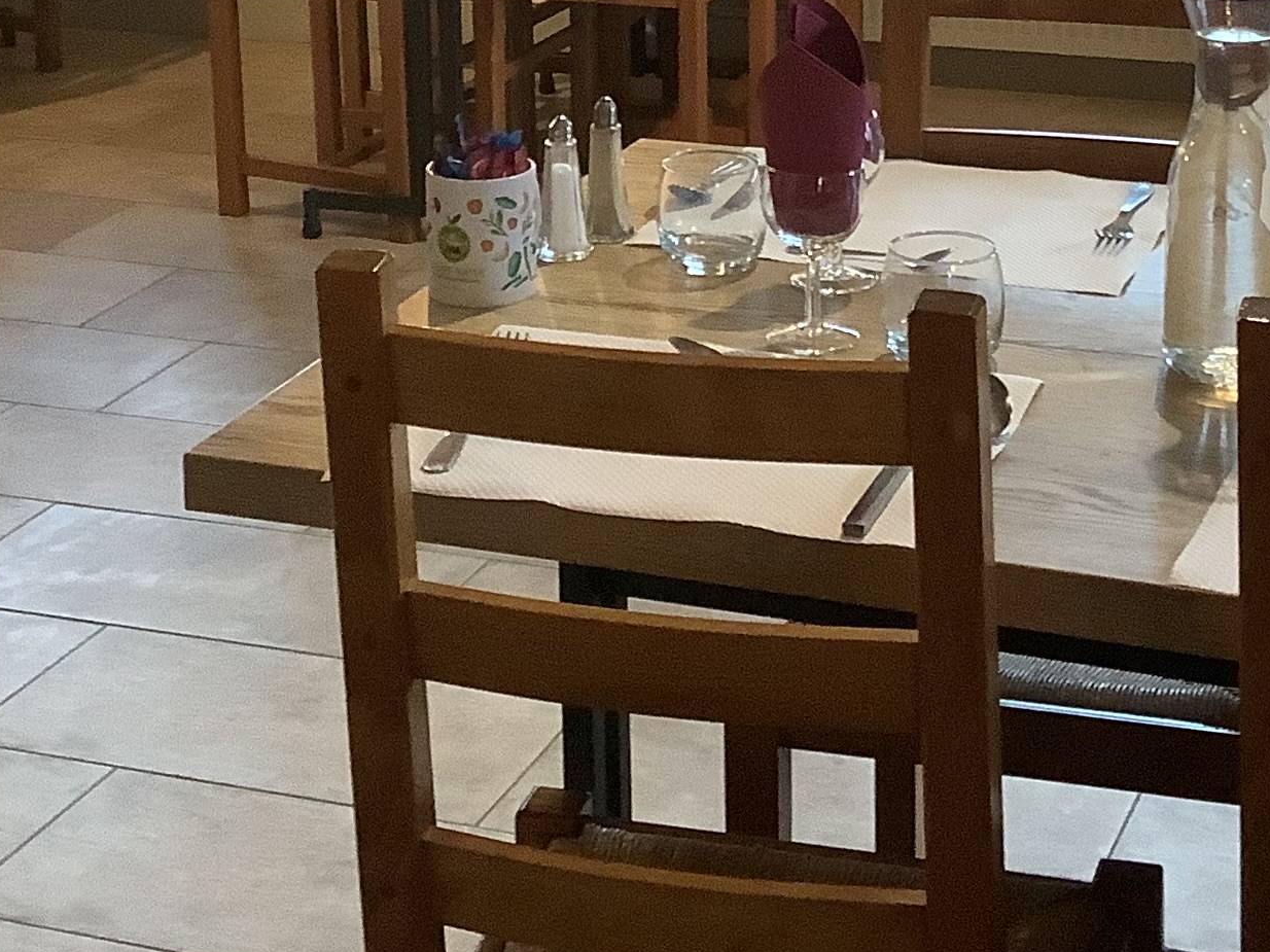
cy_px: -231
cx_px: 697
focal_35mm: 82
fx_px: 3008
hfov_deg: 23.8
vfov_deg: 17.1
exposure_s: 1/50
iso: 250
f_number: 2.4
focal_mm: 3.3
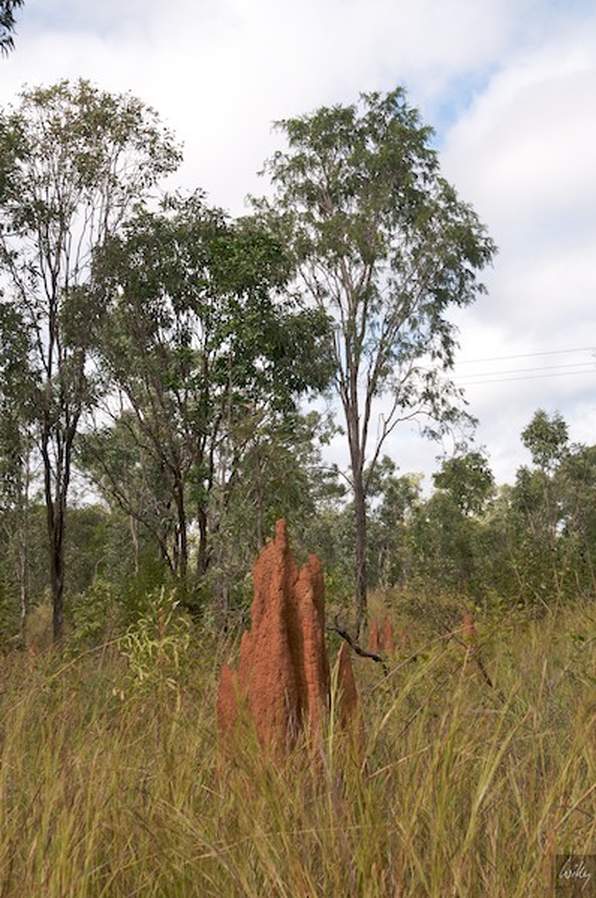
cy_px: 449
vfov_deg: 35.1
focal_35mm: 57
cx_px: 298
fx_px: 1420
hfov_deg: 23.7
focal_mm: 38
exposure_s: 1/400
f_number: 10
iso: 320
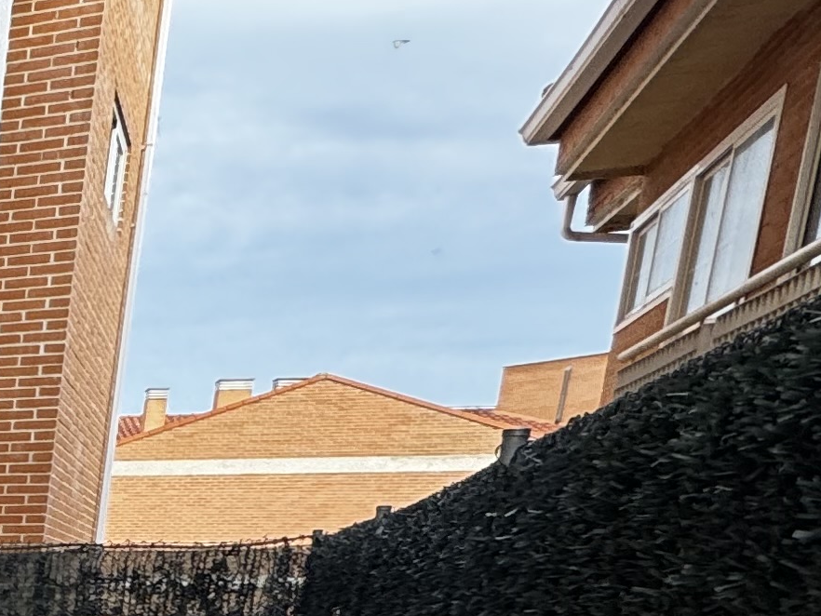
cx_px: -667
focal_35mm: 64
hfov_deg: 20.7
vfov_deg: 19.9
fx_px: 1518
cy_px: 919
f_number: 2.2
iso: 40
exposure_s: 1/175
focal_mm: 2.22
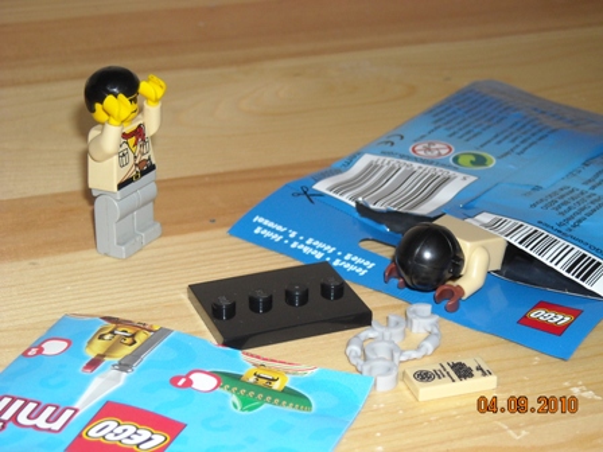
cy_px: 226
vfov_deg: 17.6
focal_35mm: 84
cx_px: 302
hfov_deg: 23.3
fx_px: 1463
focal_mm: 13.73
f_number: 4.1
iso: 200
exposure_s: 1/125
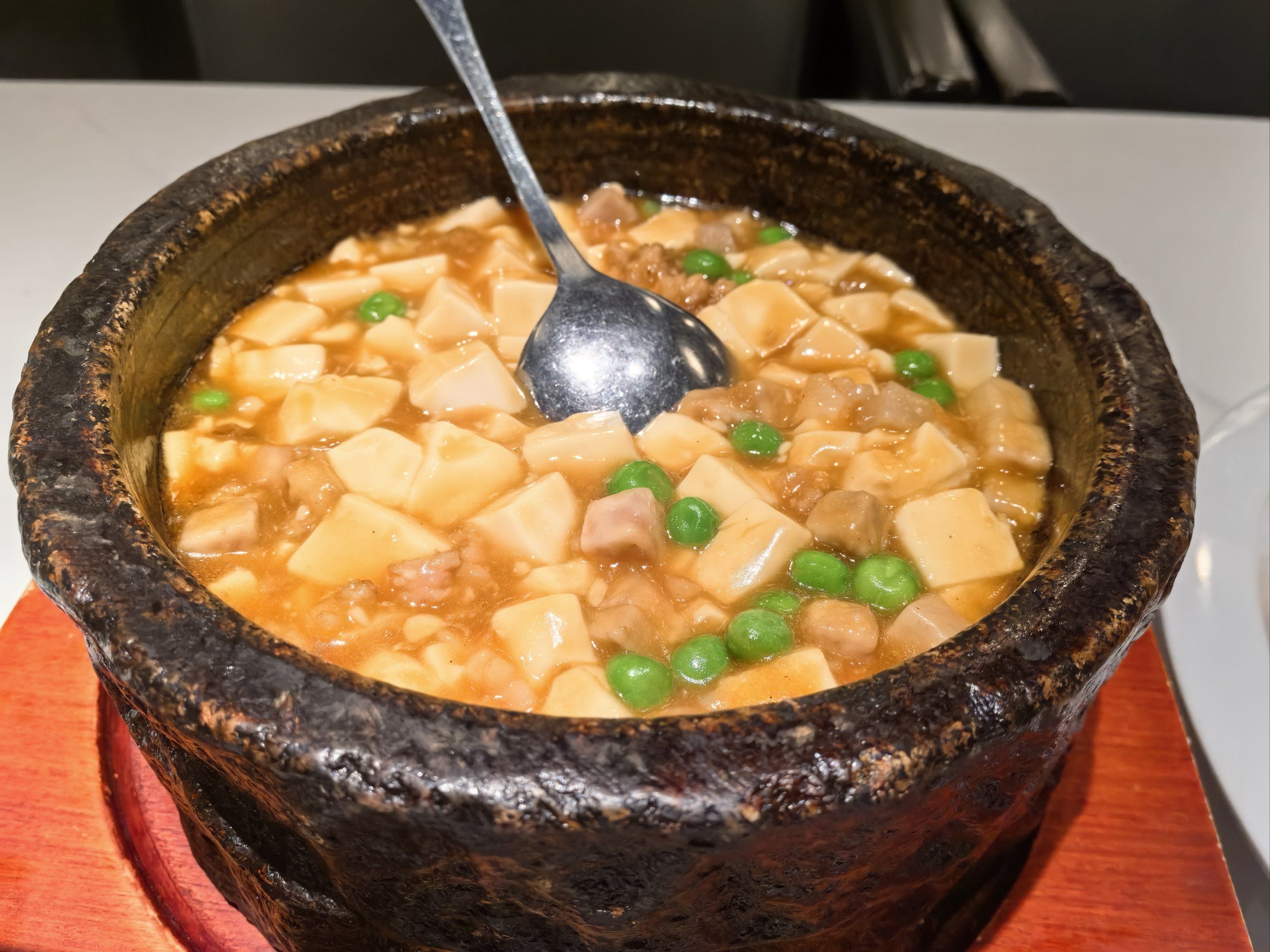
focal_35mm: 27
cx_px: 635
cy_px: 476
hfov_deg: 65.3
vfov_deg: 51.4
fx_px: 991
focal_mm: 5.75
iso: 500
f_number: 2.8
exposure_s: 1/100
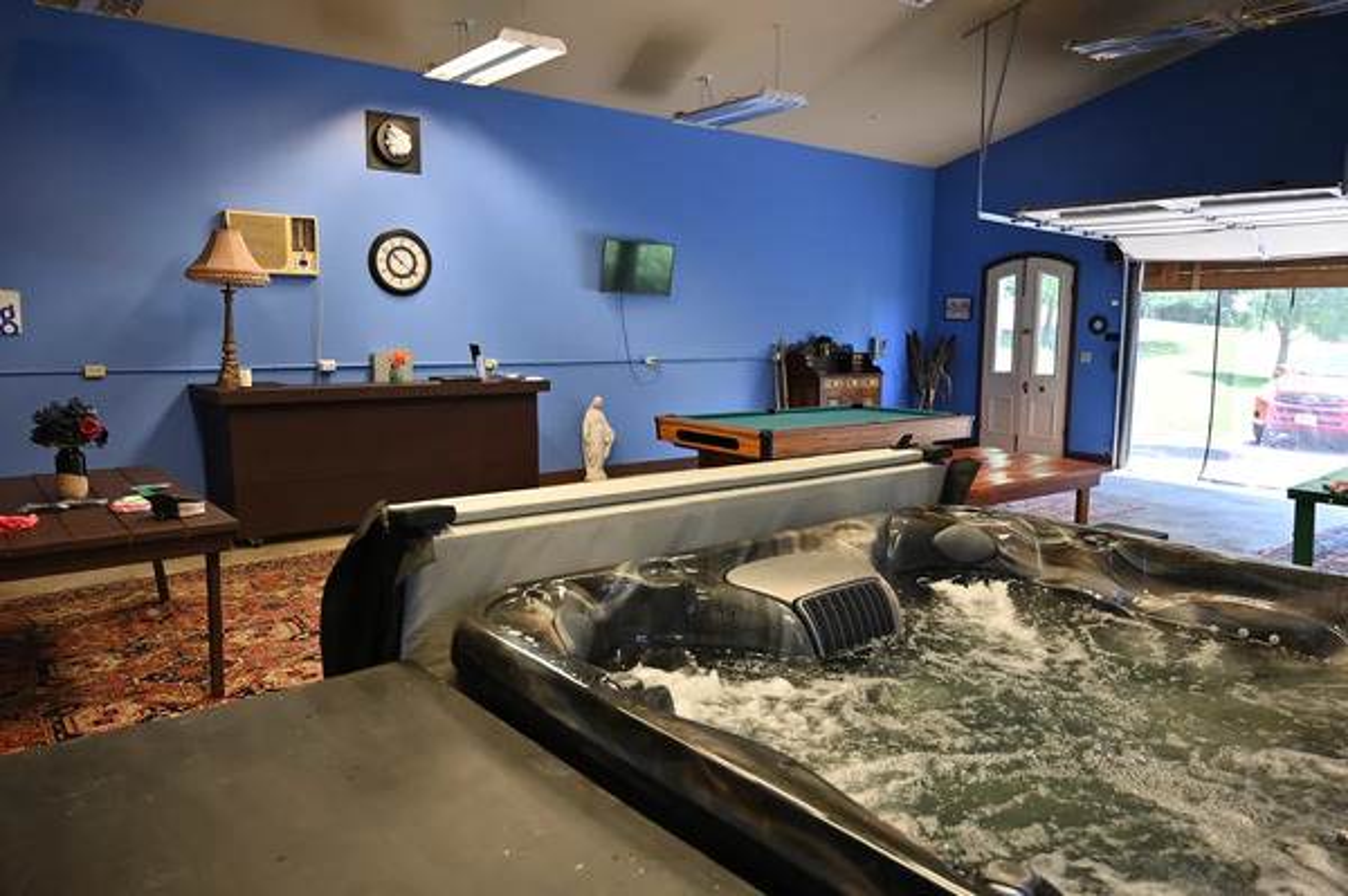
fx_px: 954
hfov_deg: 70.5
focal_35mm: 26
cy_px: 448
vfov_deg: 50.3
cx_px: 674
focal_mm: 25.5
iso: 640
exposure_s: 1/125
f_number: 4
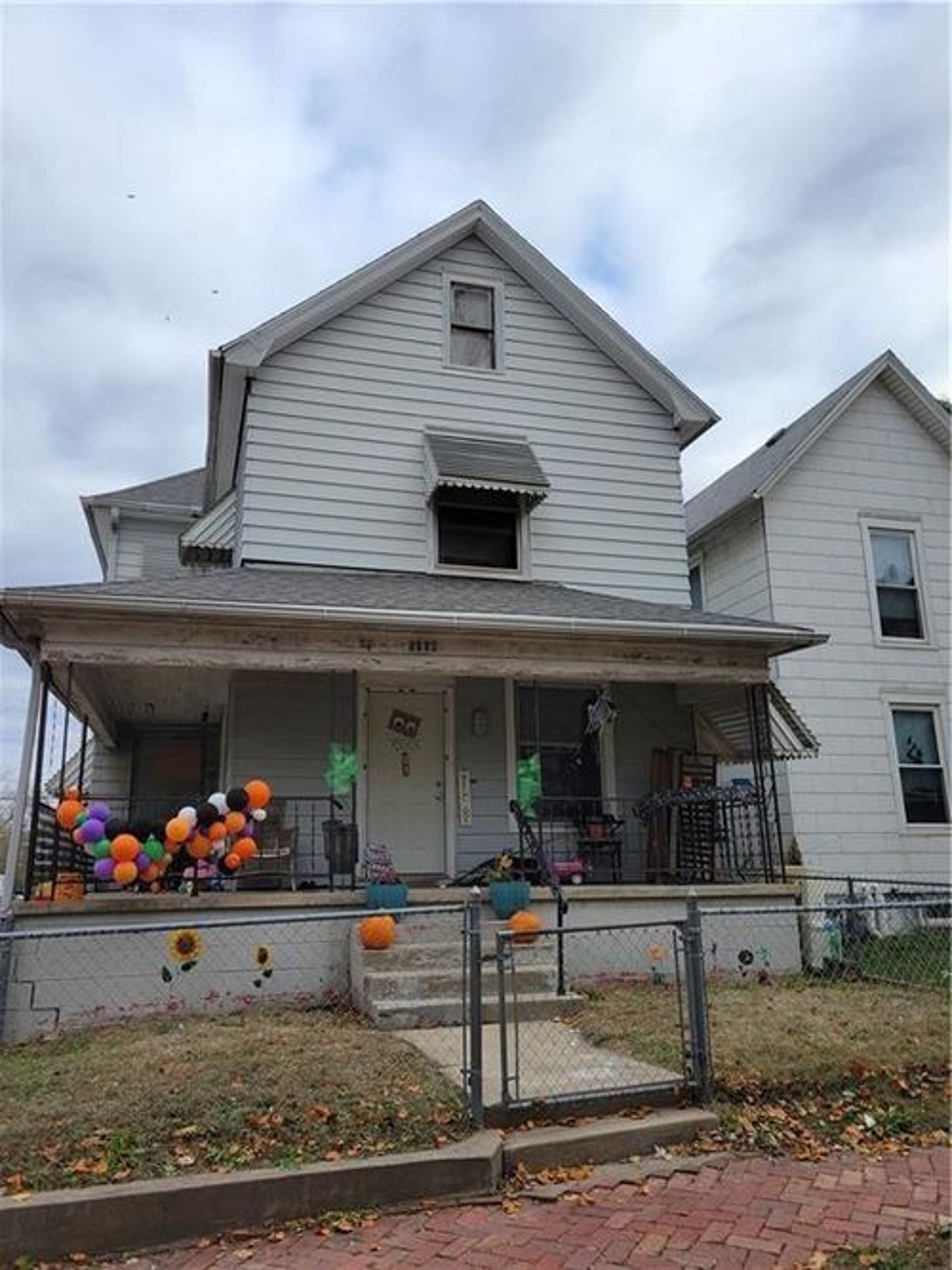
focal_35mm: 26
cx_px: 476
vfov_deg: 67.3
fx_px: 954
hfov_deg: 53.0
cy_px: 635
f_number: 1.8
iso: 40
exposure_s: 1/701
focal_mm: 5.4
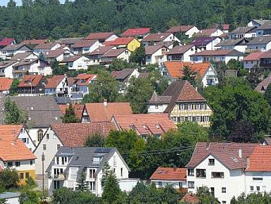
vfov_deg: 7.8
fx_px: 1496
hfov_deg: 10.3
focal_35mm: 191
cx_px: 90
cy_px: 142
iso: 100
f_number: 5
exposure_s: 1/160
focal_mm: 18.2
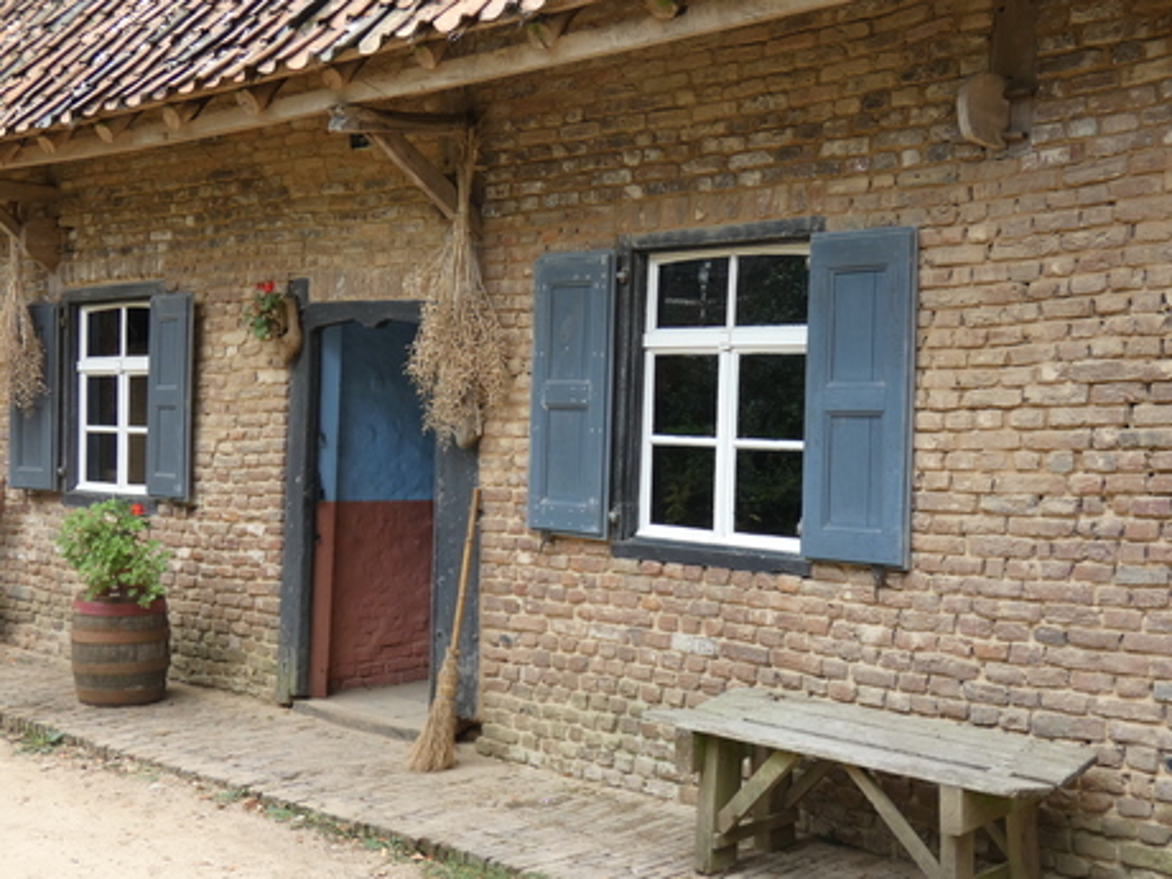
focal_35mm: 48
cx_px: 586
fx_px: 1625
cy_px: 440
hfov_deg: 39.7
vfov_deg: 30.3
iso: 80
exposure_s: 1/80
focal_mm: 8.6
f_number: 3.8
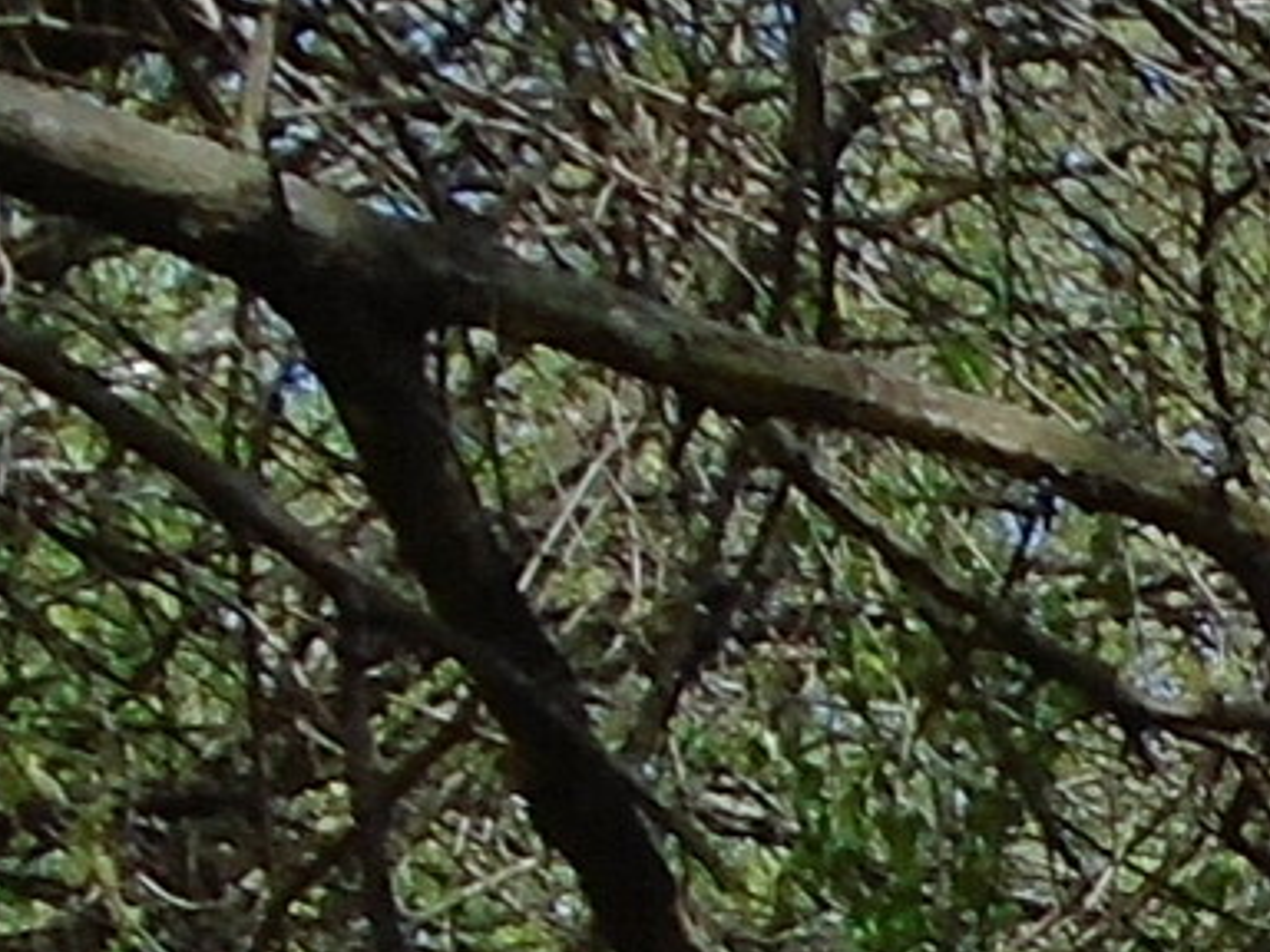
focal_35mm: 208
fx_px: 7631
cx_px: 3552
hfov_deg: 8.3
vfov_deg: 6.7
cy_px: 2552
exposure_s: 1/640
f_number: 3.2
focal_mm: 4.6
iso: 100
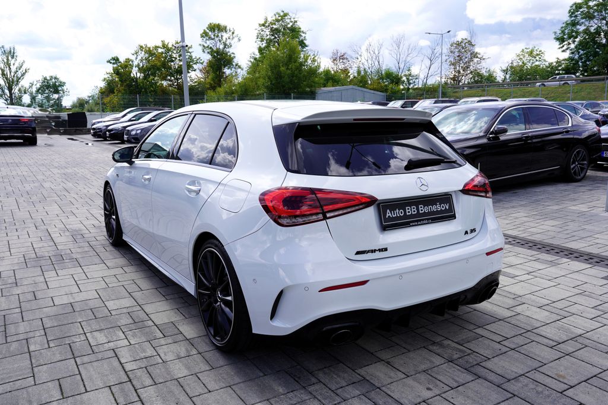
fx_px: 506
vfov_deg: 43.6
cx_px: 304
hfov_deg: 61.9
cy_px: 202
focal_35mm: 30
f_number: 9
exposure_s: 1/125
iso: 100
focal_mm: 30
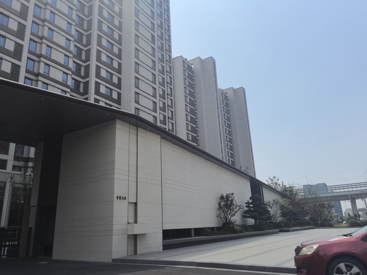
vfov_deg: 51.4
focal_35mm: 27
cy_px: 138
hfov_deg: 65.3
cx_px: 184
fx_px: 286
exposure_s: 1/3831
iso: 50
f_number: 2
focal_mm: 5.75
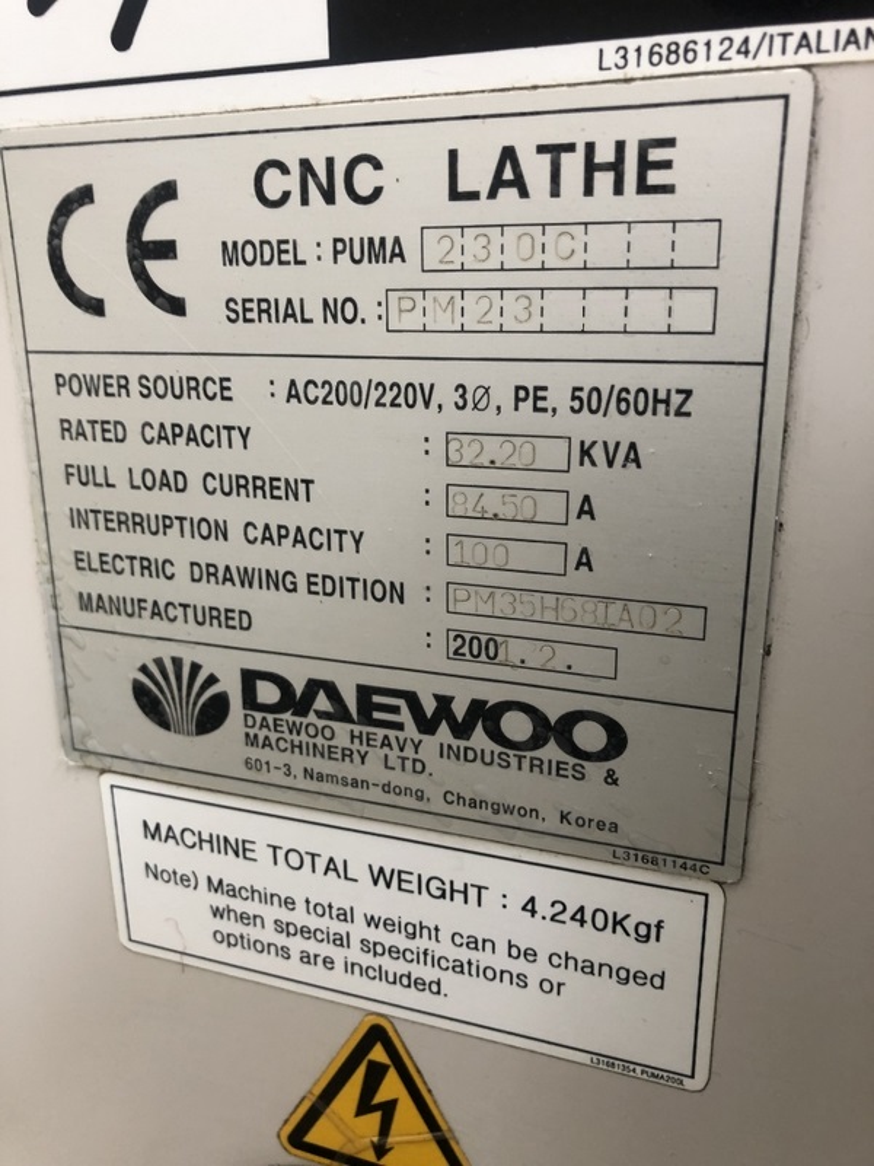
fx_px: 943
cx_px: 437
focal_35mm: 28
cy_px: 583
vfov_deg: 63.4
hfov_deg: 49.7
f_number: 1.8
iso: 40
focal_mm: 3.99
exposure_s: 1/17
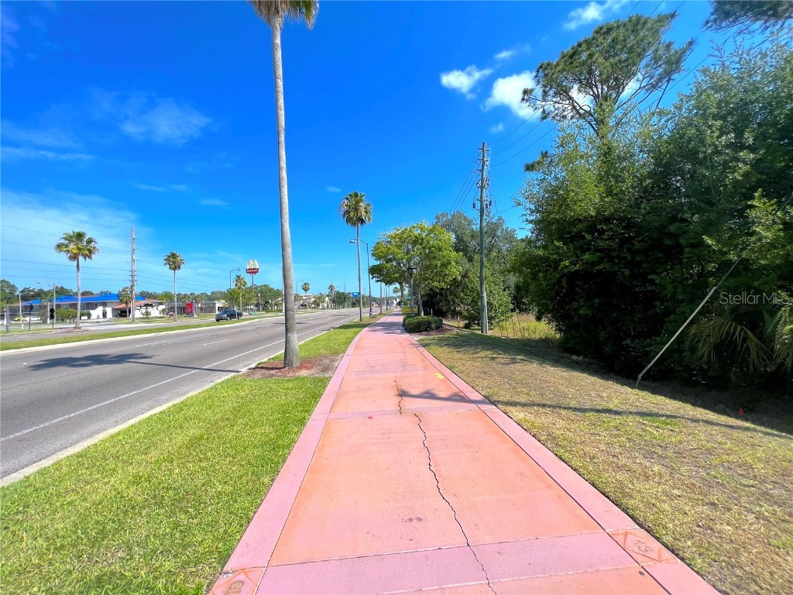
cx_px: 396
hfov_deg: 106.2
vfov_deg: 89.9
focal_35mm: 13
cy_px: 298
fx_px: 298
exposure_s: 1/1727
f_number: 1.8
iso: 32
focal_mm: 1.57
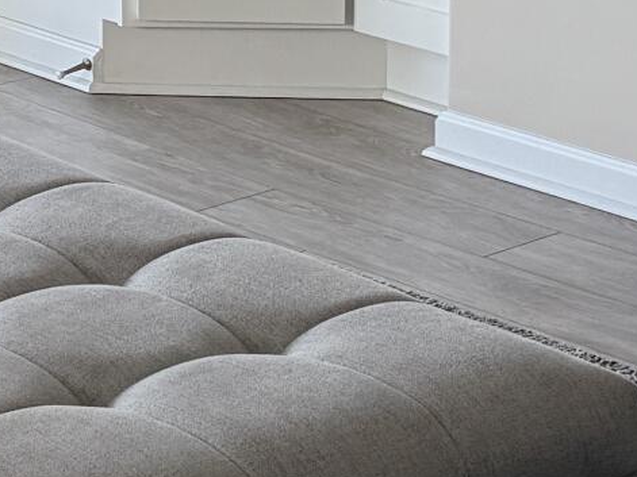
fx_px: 2815
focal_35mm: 153
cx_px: -22
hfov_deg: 12.7
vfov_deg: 9.5
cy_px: -127
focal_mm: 6.76
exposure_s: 1/241
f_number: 1.78
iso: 160
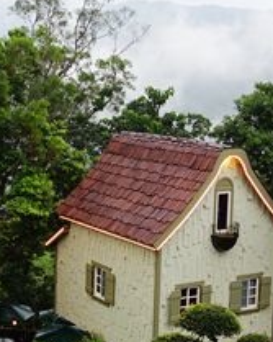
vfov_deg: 27.1
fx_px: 707
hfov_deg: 21.2
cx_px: 5
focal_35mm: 70
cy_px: 156
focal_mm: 8.8
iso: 125
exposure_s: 1/50
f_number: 2.8
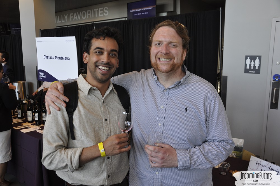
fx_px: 245
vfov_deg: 41.6
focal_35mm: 32
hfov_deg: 59.6
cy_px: 93
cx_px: 140
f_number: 5
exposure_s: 1/60
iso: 400
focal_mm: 21
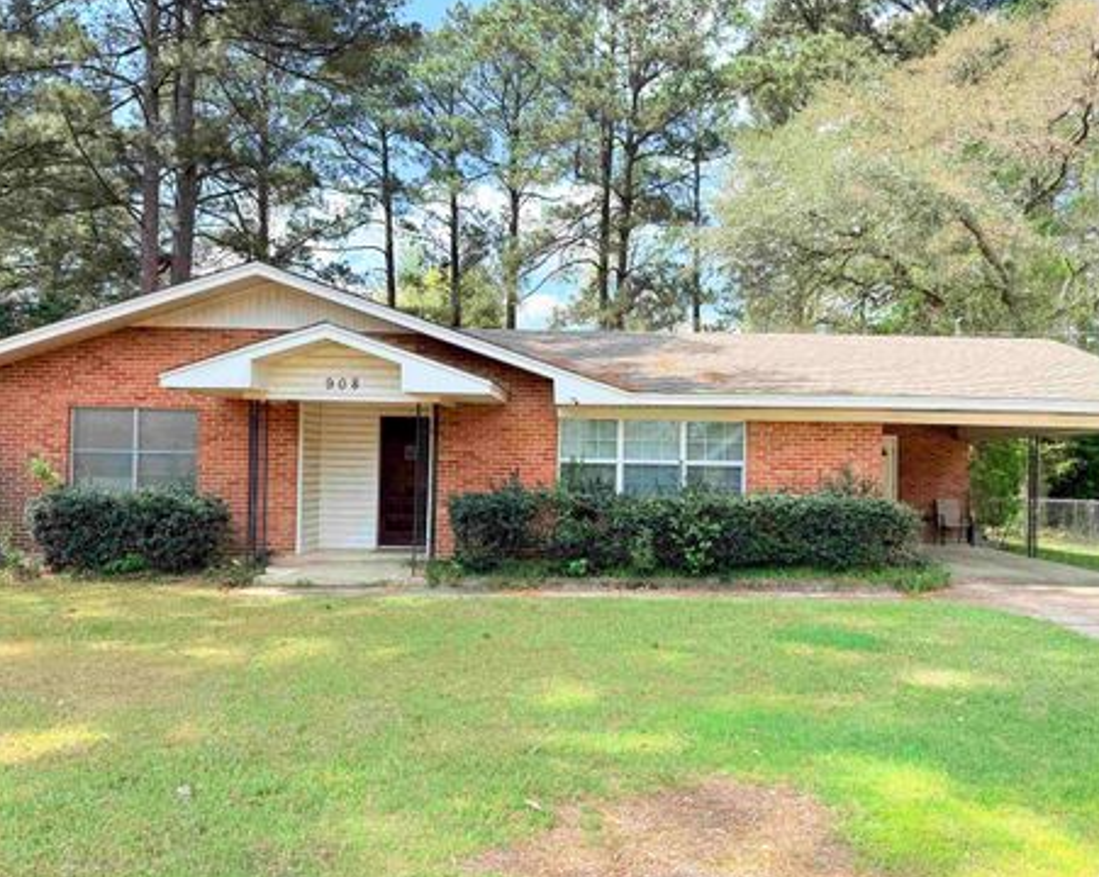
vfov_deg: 54.9
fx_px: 845
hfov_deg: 65.9
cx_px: 604
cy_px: 449
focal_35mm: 26
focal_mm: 6.76
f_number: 1.78
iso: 80
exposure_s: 1/1949
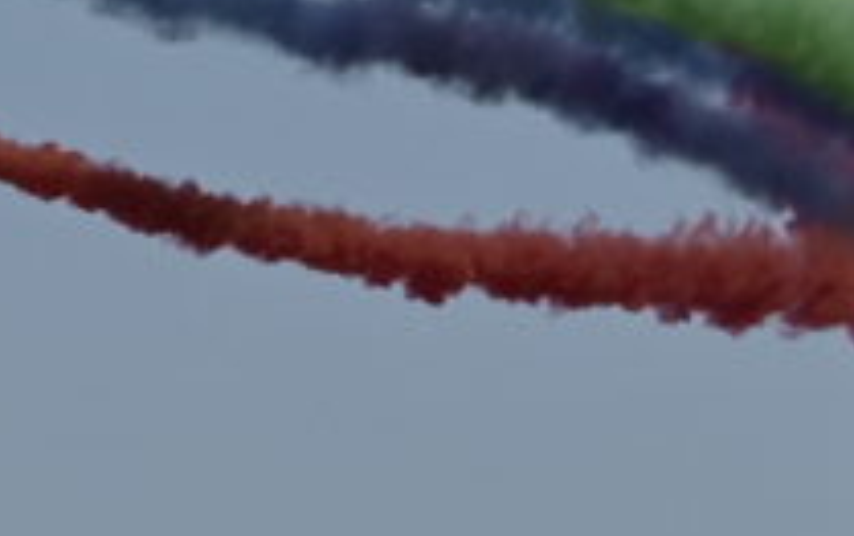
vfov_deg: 2.1
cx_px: 241
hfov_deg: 3.4
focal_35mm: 613
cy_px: 139
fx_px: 14279
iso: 100
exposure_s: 1/2000
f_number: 6.3
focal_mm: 70
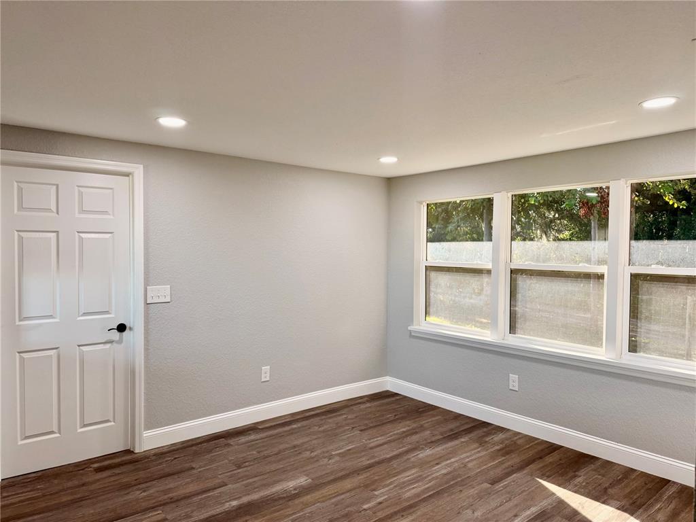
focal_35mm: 24
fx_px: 483
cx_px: 348
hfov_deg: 71.6
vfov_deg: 56.8
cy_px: 261
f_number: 1.78
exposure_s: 1/120
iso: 160
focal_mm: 6.76
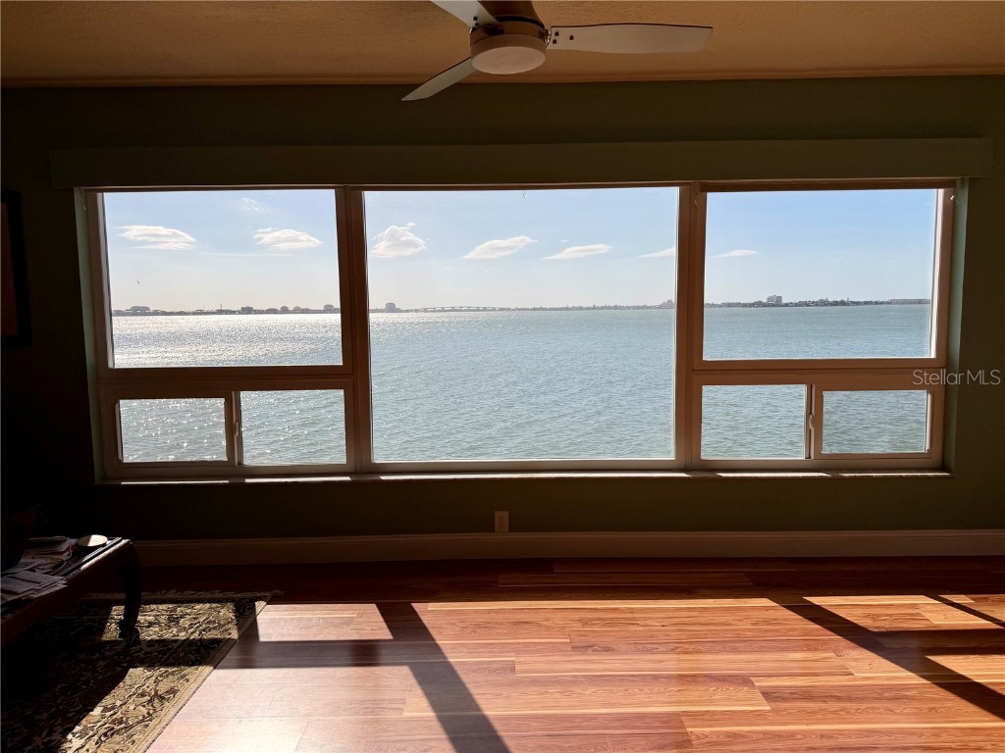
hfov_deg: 71.6
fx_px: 697
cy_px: 376
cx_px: 502
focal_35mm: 24
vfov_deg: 56.8
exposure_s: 1/9091
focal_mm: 6.76
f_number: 1.78
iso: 80
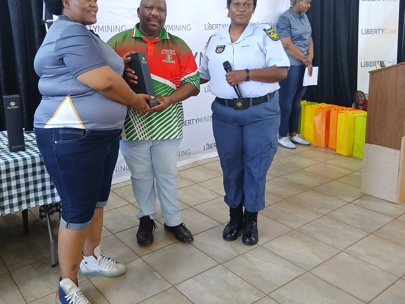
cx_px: 154
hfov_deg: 54.8
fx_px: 386
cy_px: 114
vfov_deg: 42.6
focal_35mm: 33
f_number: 1.8
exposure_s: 1/25
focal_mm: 3.98
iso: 500
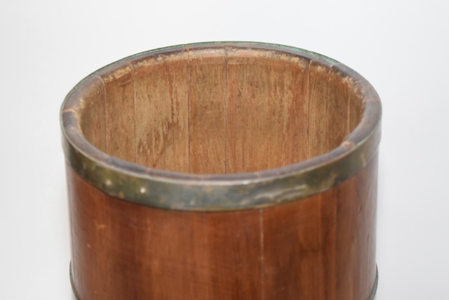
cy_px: 150
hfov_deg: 29.2
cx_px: 224
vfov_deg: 19.7
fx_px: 861
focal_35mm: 69
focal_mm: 46
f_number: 5.6
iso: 1600
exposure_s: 1/125
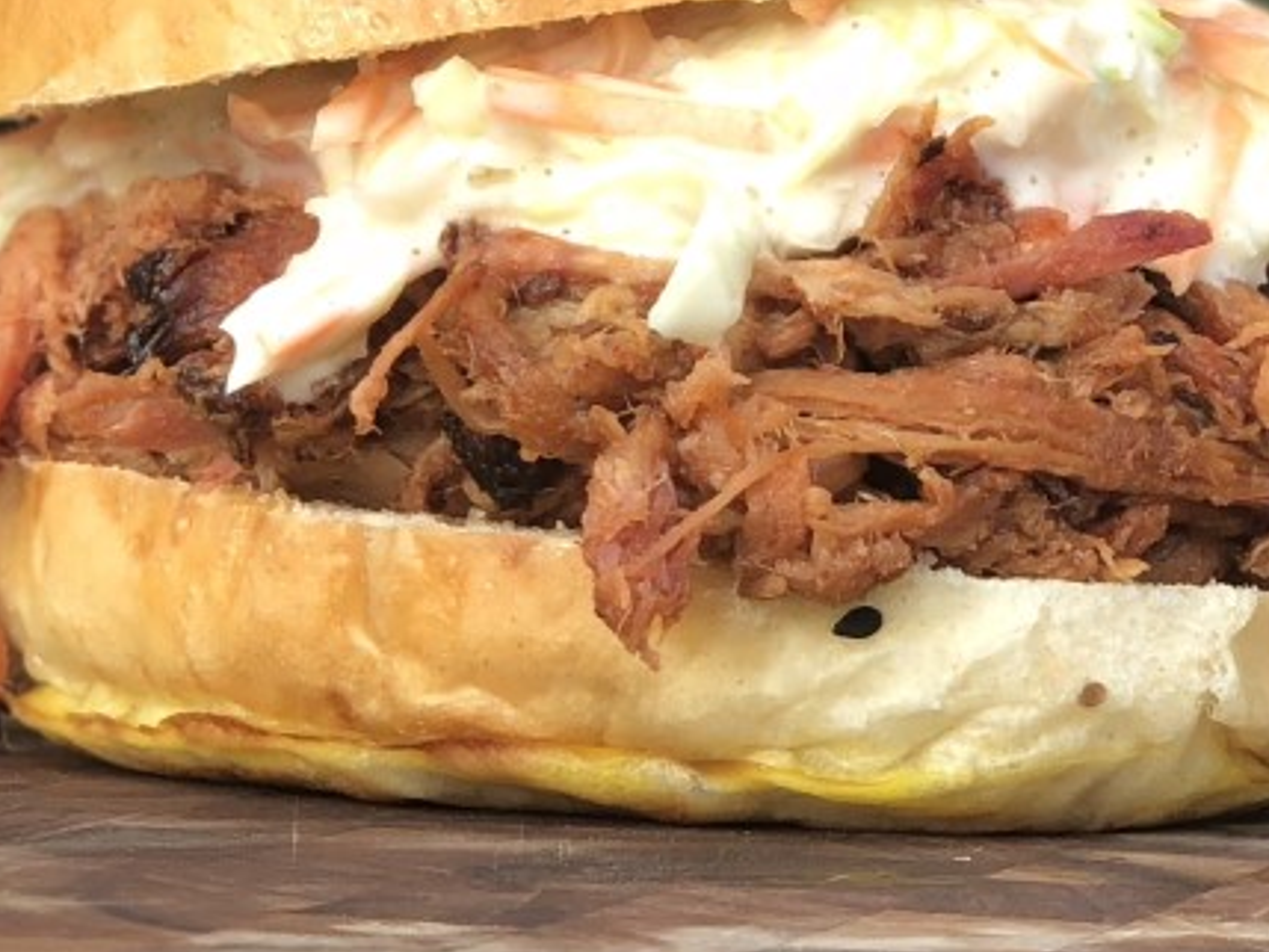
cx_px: 660
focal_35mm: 97
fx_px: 3557
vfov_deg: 15.1
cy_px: 121
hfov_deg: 20.2
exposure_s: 1/250
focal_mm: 6
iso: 16
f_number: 2.4
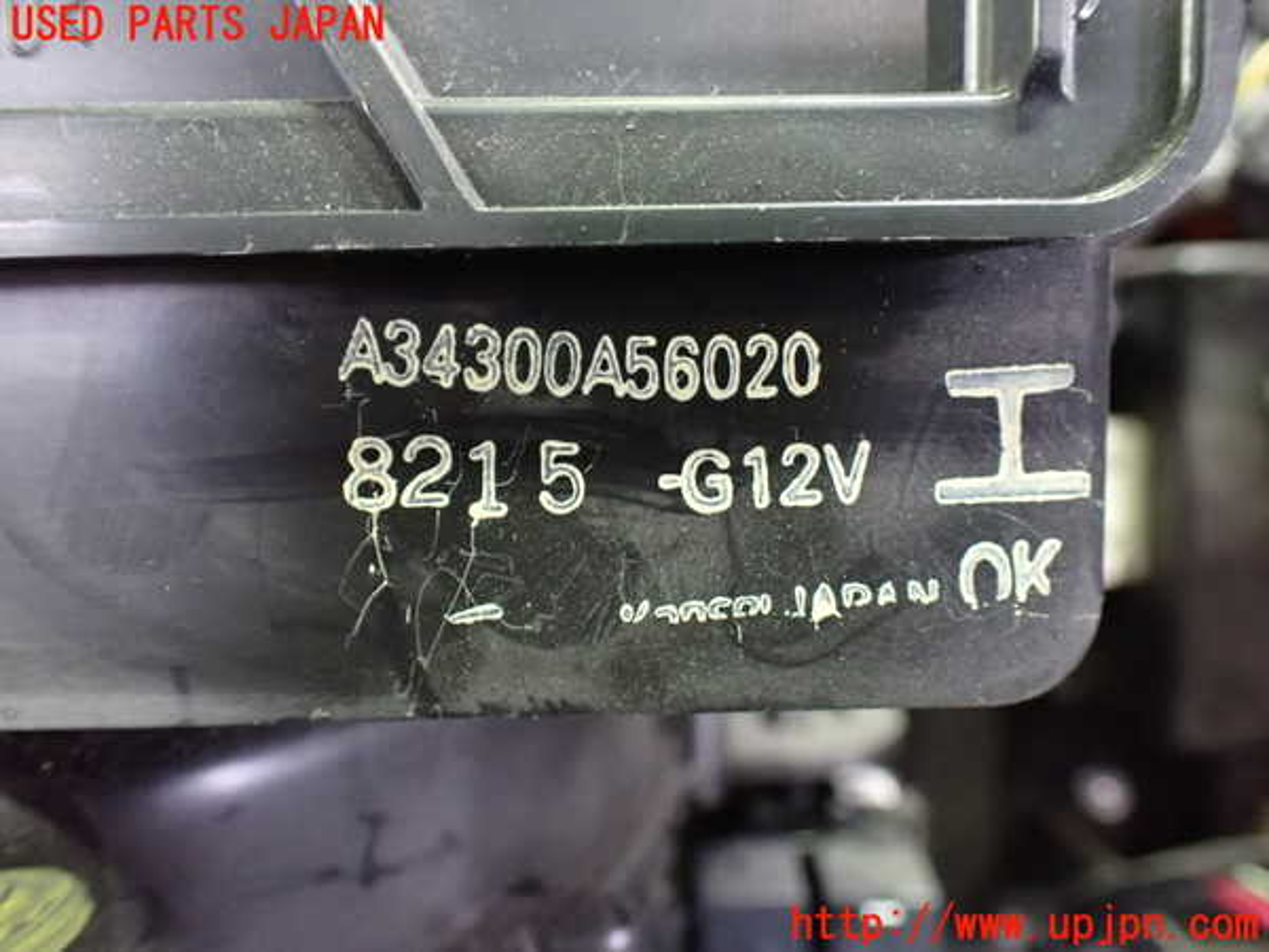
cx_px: 634
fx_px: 1100
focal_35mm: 30
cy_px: 476
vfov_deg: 46.8
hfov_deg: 60.0
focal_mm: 5.4
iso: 1600
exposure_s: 1/30
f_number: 2.3
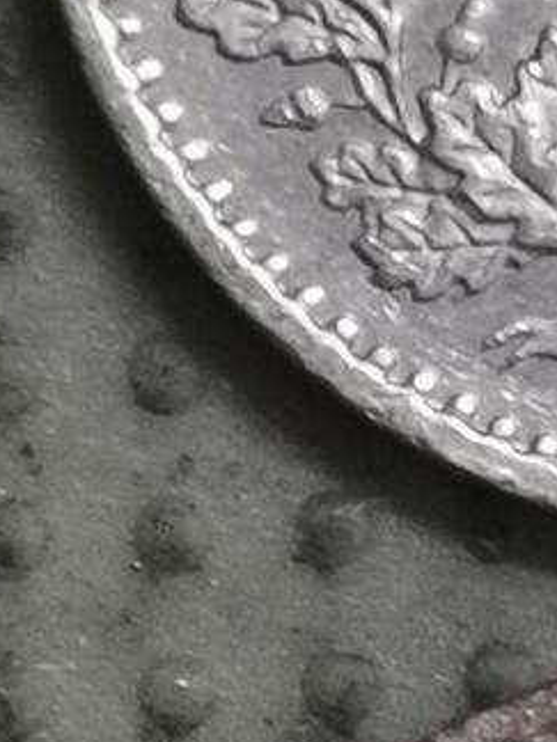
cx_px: 676
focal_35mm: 289
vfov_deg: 6.8
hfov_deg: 5.1
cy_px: 639
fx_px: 6200
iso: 400
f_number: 1.8
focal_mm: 4.75
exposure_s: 1/25.7
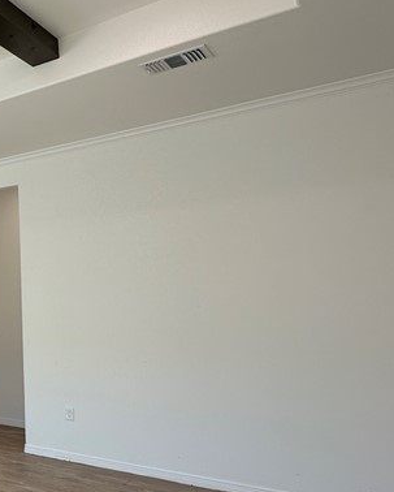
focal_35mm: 37
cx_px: -207
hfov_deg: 27.1
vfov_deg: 48.9
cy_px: 285
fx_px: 539
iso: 80
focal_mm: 2.22
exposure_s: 1/120
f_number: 2.2
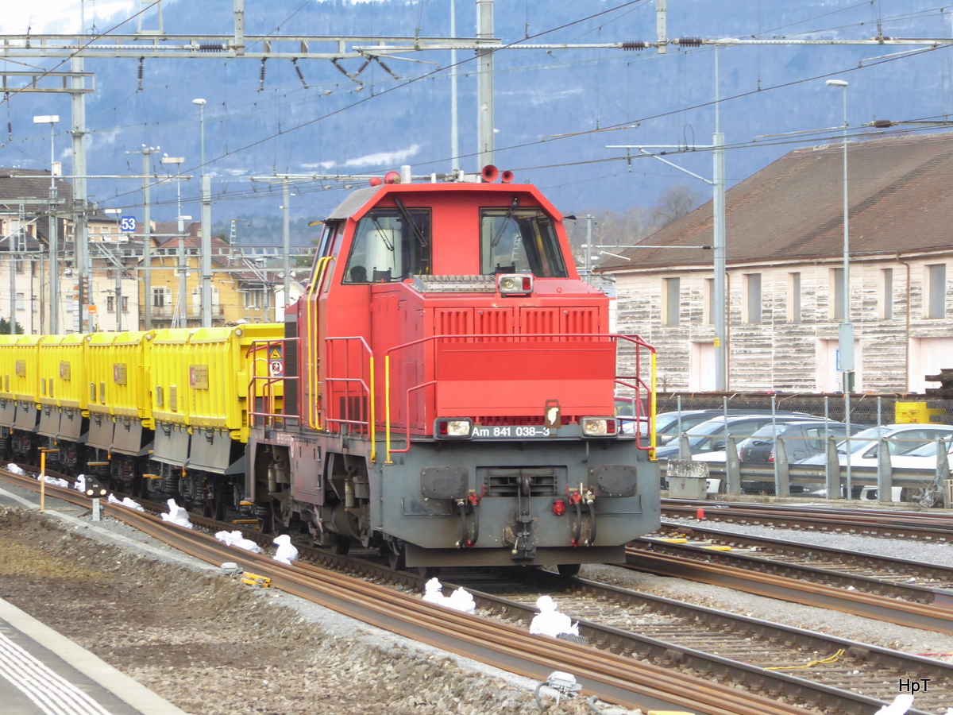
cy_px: 358
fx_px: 6552
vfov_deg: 6.2
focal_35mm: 238
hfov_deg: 8.3
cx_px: 476
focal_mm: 38.4
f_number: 5.6
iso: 250
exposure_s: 1/80
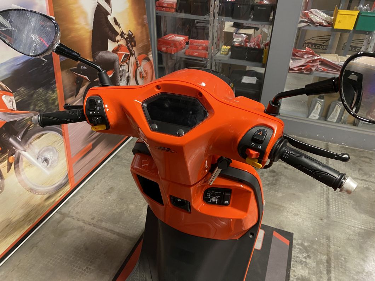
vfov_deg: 53.1
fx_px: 282
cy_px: 140
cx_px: 188
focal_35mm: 26
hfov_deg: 67.3
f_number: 1.8
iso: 400
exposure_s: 1/50
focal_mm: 4.25
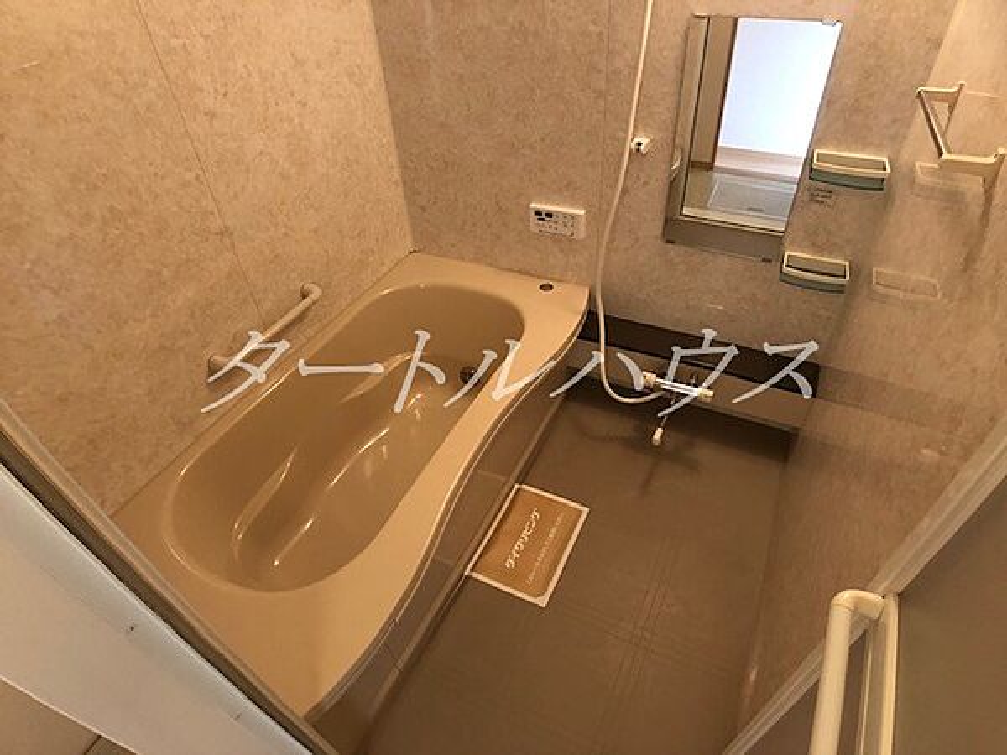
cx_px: 504
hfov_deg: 63.4
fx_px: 815
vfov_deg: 49.7
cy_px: 378
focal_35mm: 28
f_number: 1.8
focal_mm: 4
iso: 80
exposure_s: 1/15
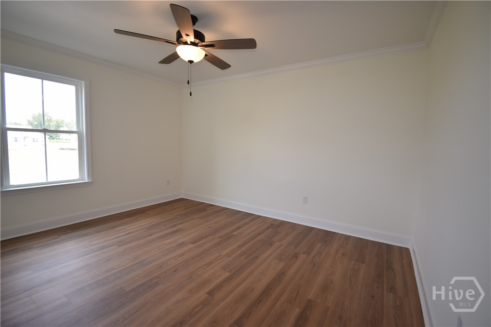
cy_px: 164
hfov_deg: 100.4
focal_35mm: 15
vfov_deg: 77.3
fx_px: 205
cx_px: 246
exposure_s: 1/125
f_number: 4.5
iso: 400
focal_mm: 10
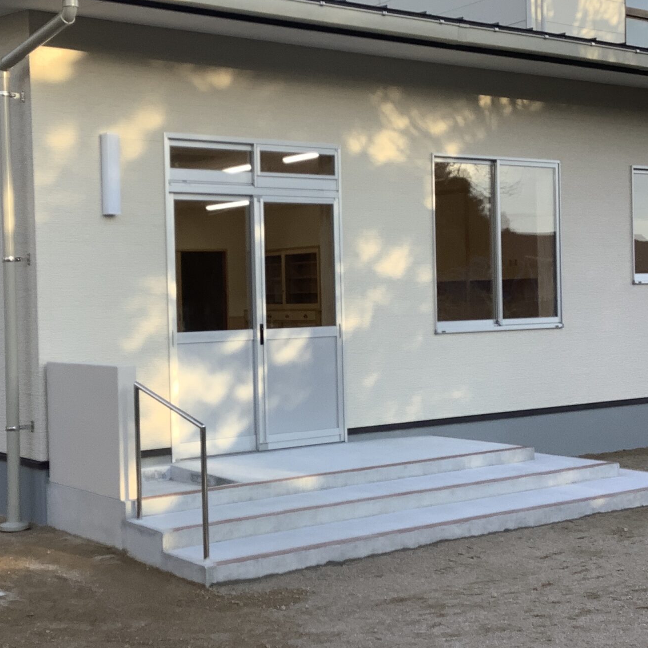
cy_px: 314
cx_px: 245
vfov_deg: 31.6
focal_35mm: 54
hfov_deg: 31.5
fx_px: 1144
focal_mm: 3.3
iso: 25
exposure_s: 1/203
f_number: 2.4
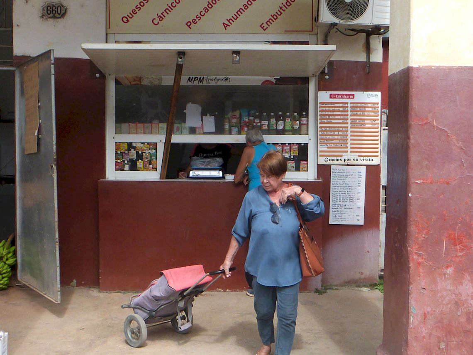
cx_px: 236
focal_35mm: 44
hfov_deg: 42.9
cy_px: 178
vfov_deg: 32.9
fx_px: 601
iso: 500
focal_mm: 7.8
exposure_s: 1/250
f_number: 5.6
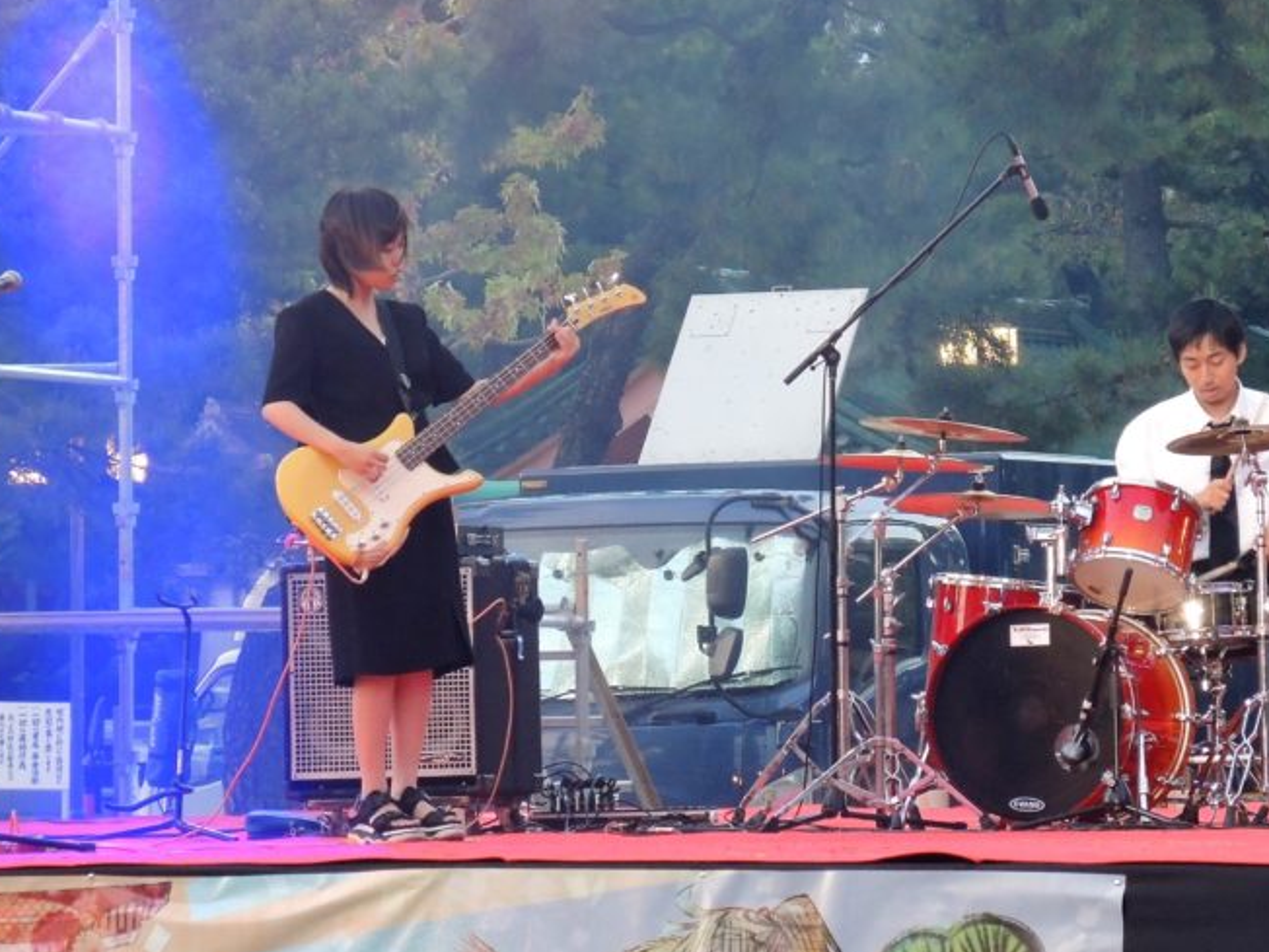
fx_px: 7772
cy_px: 578
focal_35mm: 212
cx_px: 812
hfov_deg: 9.3
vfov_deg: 7.0
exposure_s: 1/60
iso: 400
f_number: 3.5
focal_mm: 28.4
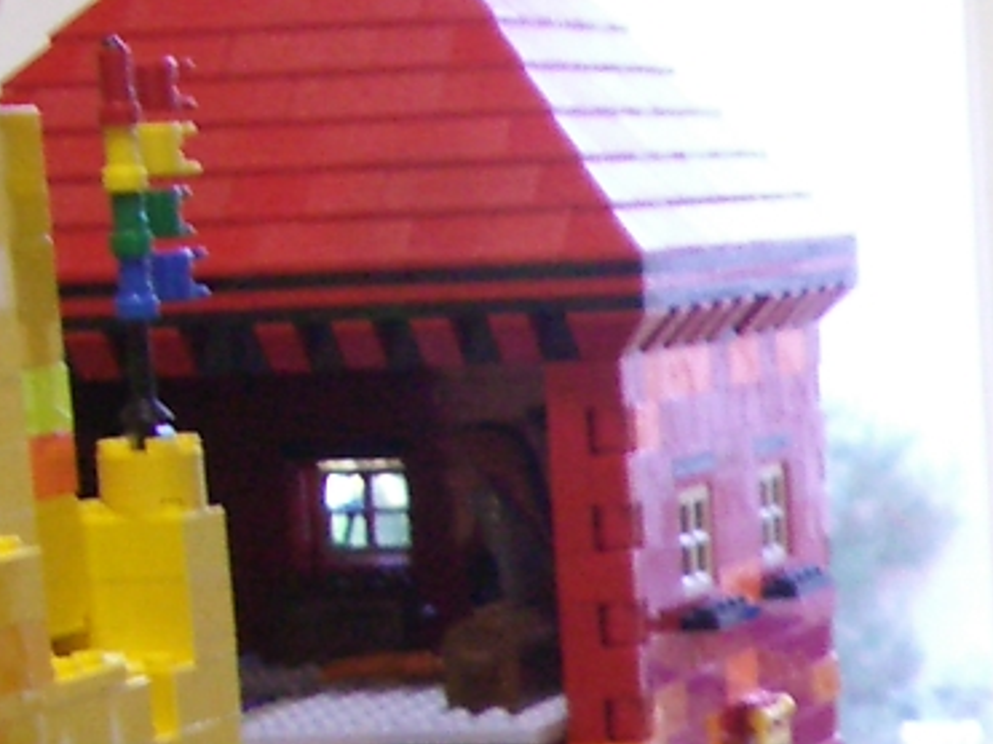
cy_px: 1271
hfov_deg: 12.0
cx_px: 1820
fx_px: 4330
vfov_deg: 9.4
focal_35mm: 151
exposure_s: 1/15
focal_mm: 5.8
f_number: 2.6
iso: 200
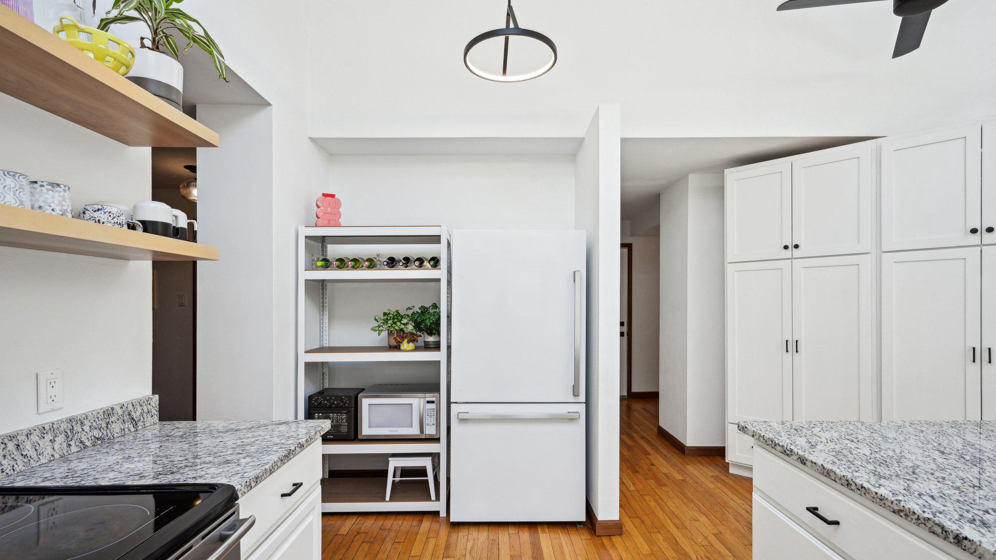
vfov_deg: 63.8
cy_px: 307
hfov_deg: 95.9
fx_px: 449
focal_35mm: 17
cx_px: 498
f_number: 8
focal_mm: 16
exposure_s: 1/320
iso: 800
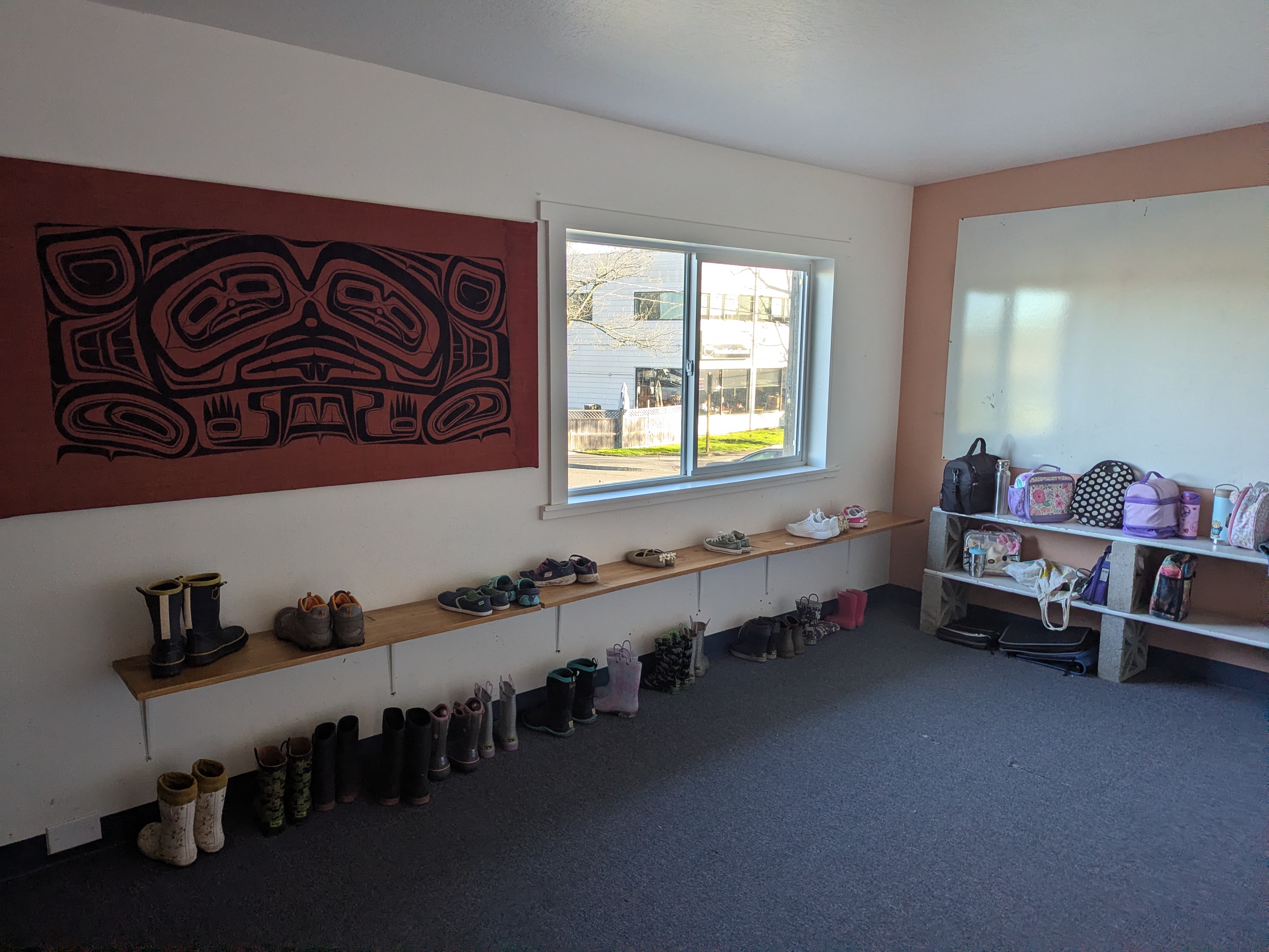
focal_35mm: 24
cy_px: 476
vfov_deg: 56.8
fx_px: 880
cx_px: 634
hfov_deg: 71.6
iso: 108
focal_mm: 6.81
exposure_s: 1/234
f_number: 1.85
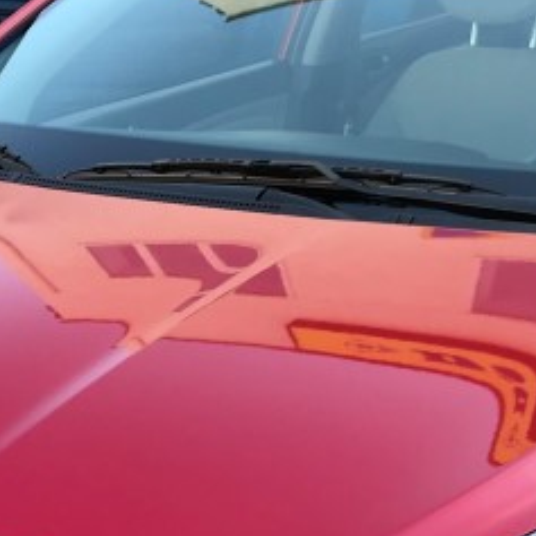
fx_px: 1874
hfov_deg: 16.3
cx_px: 308
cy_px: 556
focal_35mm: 107
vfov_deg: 15.9
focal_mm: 3.99
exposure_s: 1/125
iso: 20
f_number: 1.8
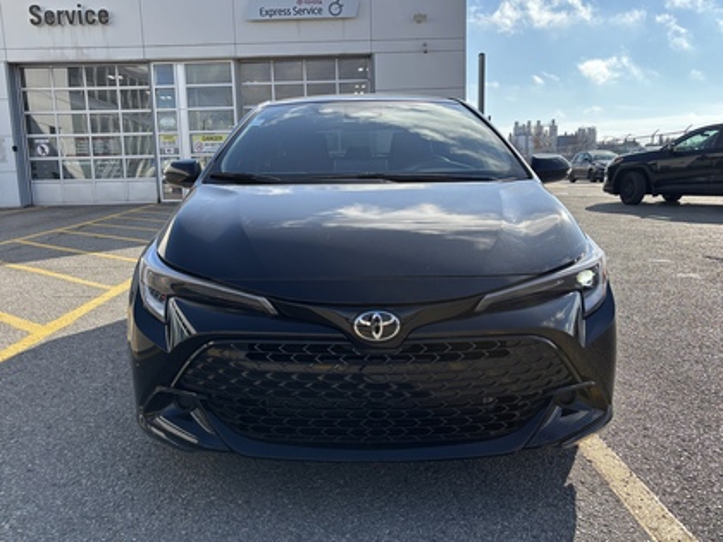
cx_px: 362
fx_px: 543
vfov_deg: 53.1
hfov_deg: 67.3
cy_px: 271
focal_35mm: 26
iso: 50
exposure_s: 1/2242
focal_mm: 5.96
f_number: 1.6
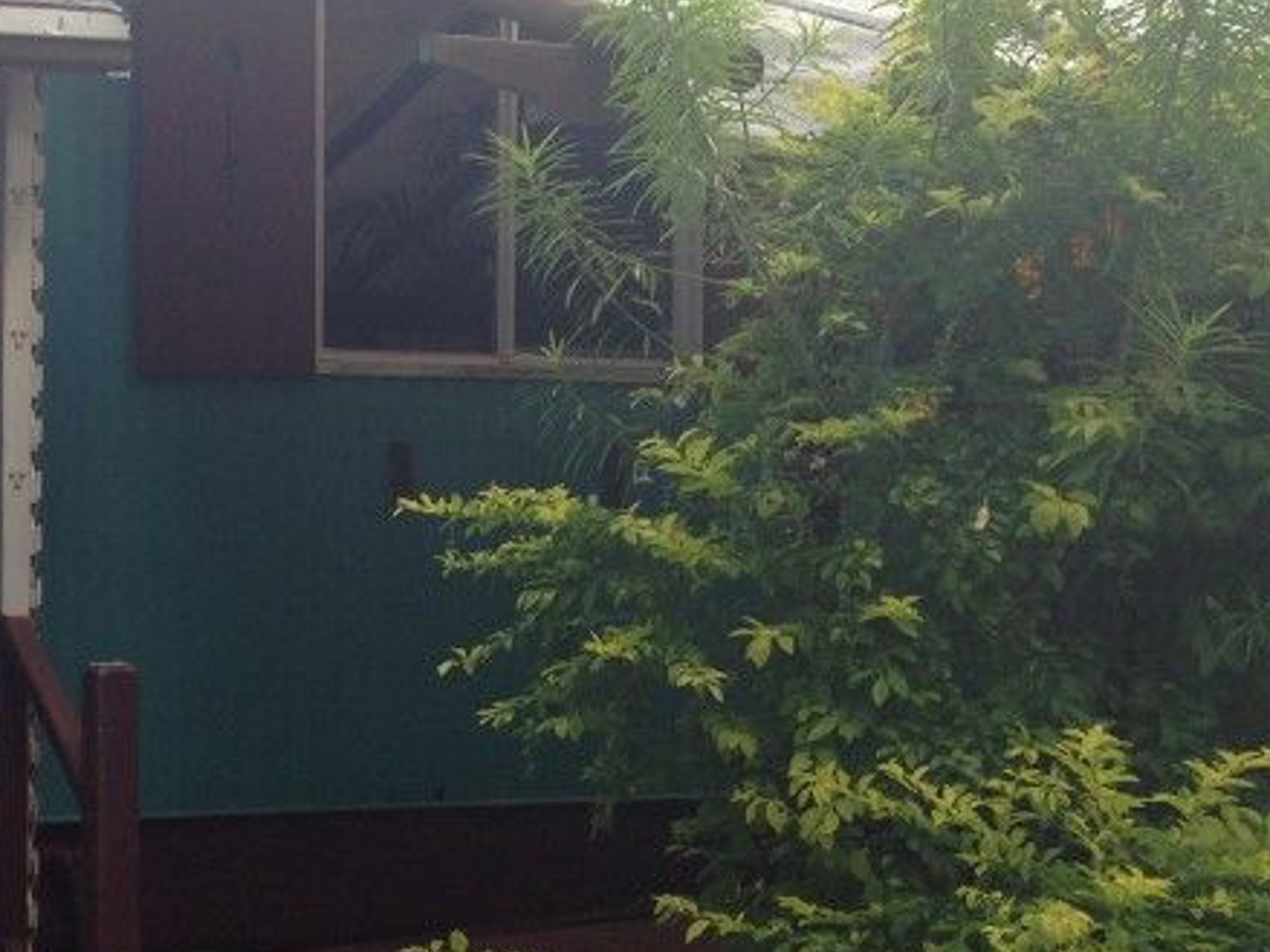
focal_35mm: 77
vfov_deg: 19.1
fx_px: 2824
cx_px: 6
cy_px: 434
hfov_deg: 24.2
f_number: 2.4
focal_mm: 4.12
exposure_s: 1/182
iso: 50
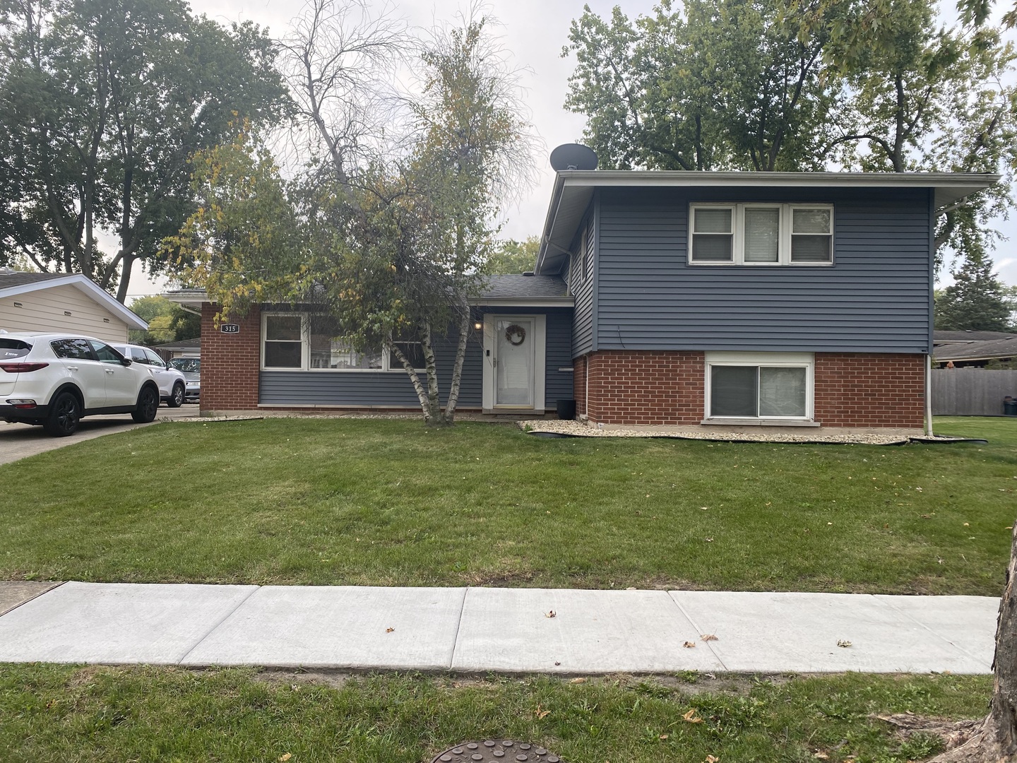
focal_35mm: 26
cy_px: 382
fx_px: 764
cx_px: 508
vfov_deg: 53.1
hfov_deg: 67.3
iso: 32
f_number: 1.8
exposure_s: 1/606
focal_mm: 4.25
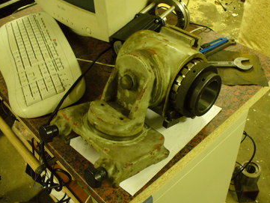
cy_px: 94
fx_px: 320
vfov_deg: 35.1
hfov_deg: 45.7
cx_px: 147
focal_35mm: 41
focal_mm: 6.1
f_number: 2.8
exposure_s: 1/10
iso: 200
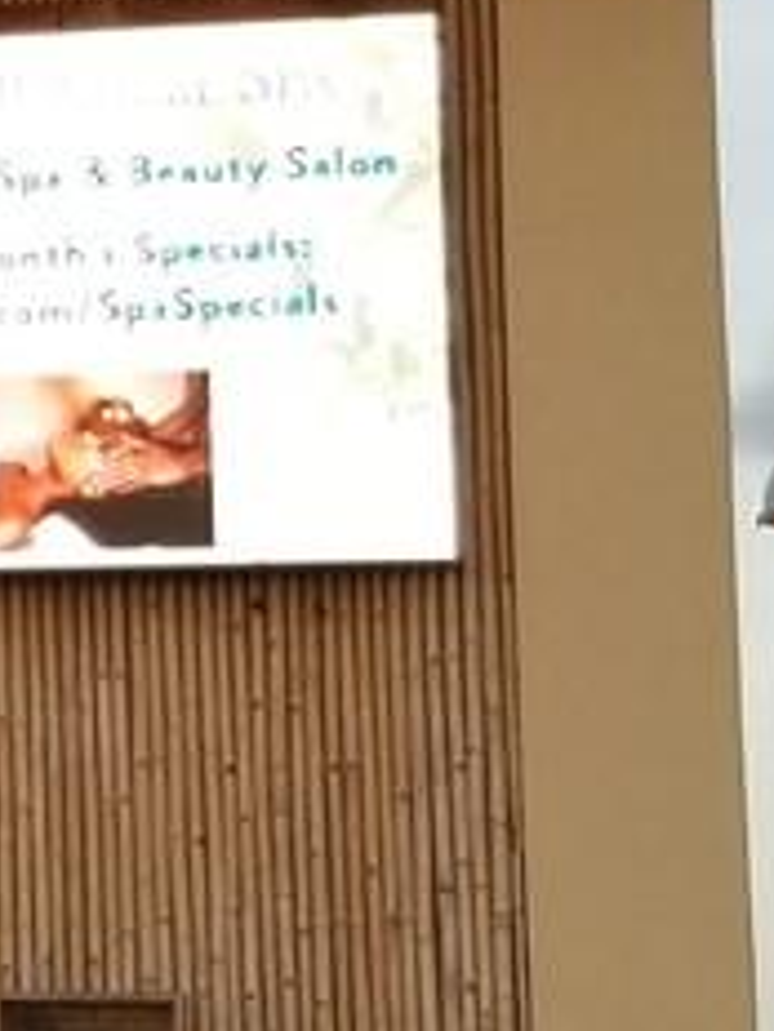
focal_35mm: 179
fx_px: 5336
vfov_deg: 11.0
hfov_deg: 7.7
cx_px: -1076
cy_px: 111
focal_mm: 4.25
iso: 50
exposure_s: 1/202
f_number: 1.7
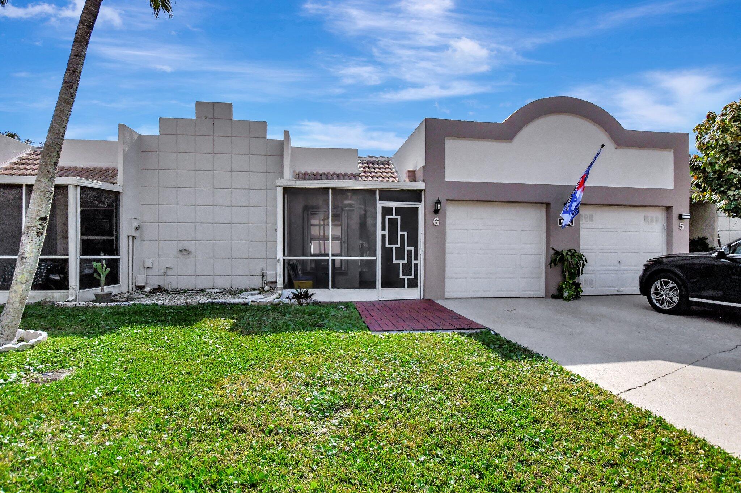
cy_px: 246
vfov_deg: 67.3
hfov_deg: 90.0
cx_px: 370
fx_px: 370
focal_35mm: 18
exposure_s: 1/6400
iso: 1250
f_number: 8
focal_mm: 12
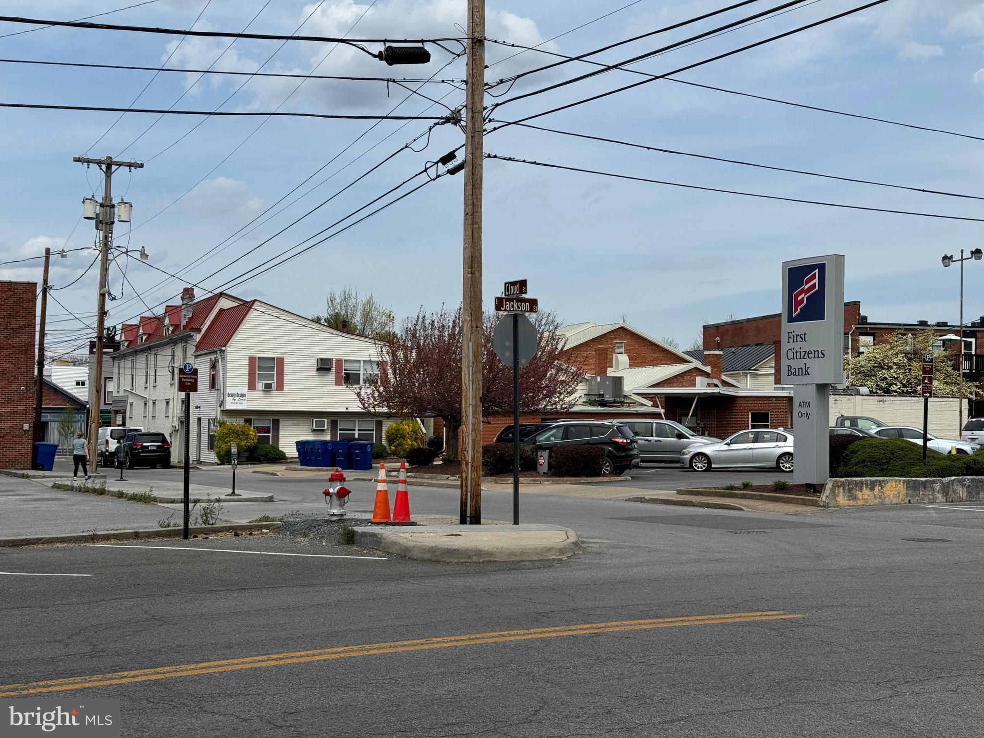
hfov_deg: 39.7
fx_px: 1364
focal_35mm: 48
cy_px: 369
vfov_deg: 30.3
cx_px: 492
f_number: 1.78
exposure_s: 1/5848
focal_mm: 6.76
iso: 64
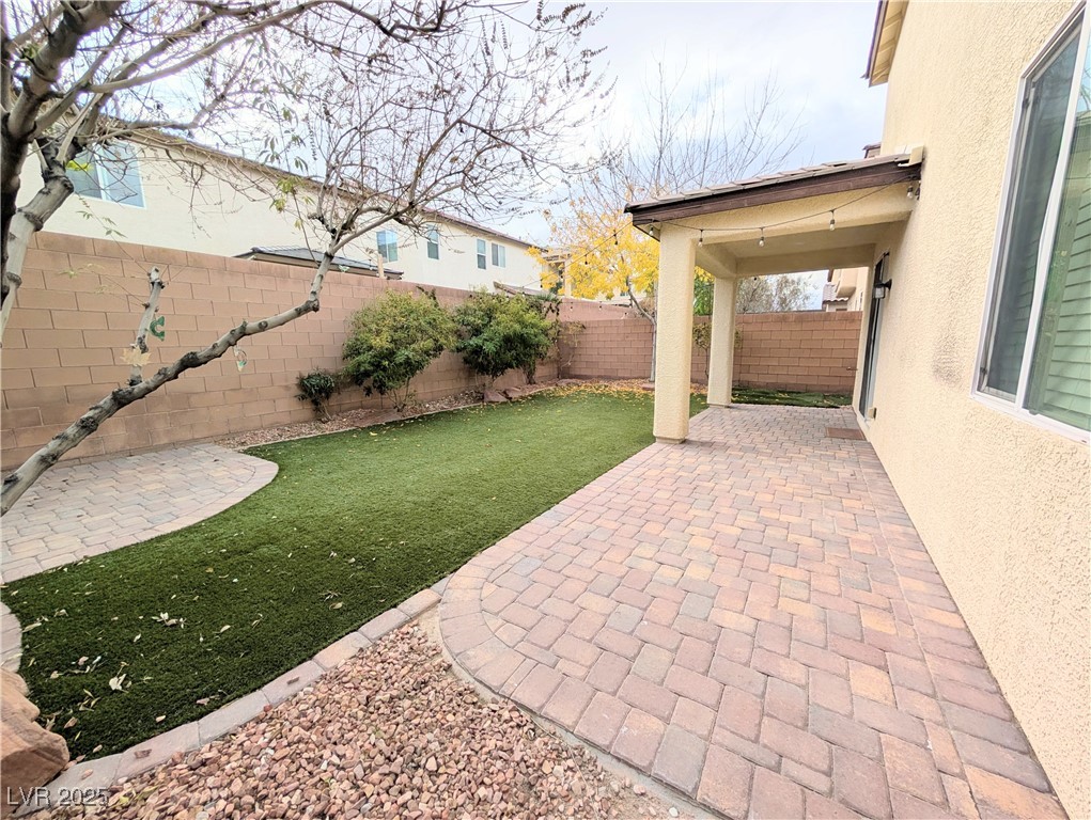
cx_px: 546
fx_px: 379
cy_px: 410
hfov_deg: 110.5
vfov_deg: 94.6
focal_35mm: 12
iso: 55
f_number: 1.7
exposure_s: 1/2924
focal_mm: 2.02
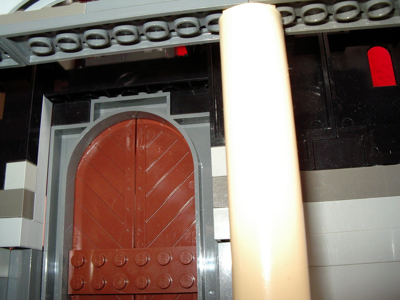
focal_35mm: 38
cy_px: 150
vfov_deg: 37.7
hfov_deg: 49.0
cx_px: 200
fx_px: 439
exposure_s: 1/60
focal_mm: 5.8
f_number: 4.8
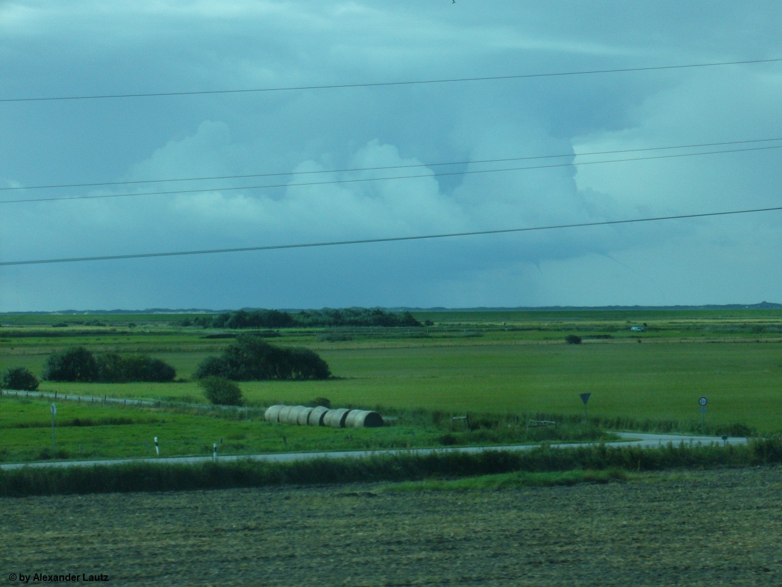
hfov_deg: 18.7
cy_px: 294
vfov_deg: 14.1
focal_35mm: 105
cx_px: 391
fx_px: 2372
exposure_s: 1/250
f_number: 5
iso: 100
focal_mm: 17.4
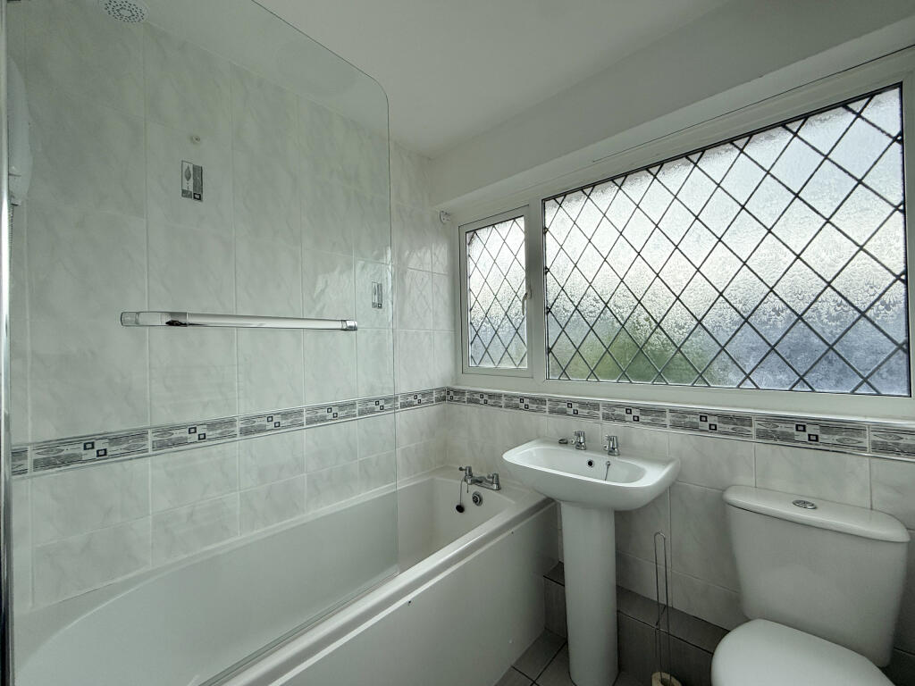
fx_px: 370
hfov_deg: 102.1
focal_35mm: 14
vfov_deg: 85.7
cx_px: 458
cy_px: 343
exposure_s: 1/717
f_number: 2.2
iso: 64
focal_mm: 2.22
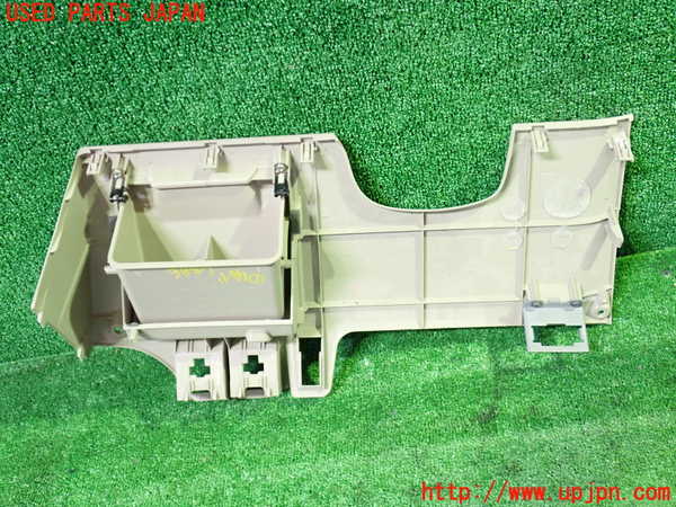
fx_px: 703
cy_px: 254
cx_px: 338
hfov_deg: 51.4
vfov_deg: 39.7
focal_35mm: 36
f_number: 2.5
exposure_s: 1/25
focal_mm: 6.37
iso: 800
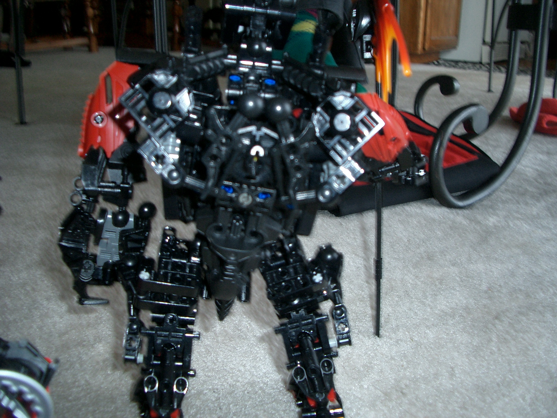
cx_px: 278
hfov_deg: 52.6
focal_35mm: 35
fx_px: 563
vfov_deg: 40.7
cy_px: 209
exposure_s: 1/40
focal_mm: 5.8
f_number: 2.6
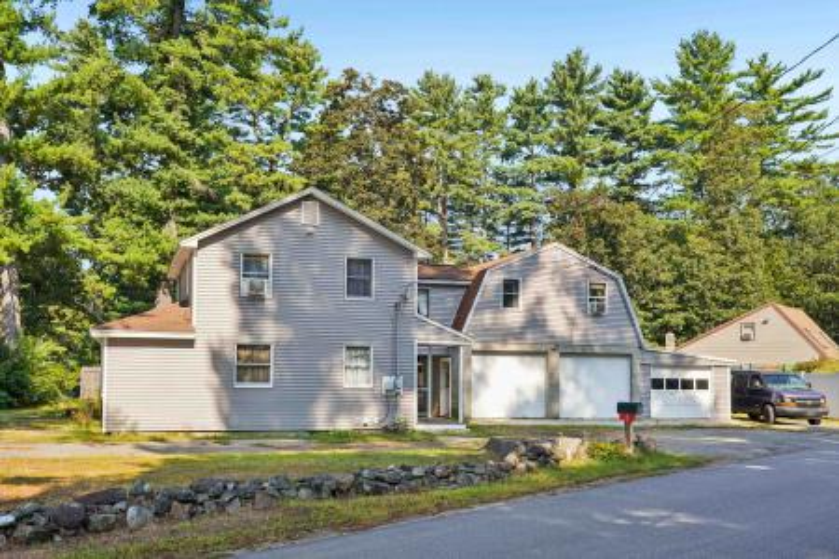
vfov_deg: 37.9
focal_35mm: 35
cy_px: 280
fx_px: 816
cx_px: 420
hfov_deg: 54.4
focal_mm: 35
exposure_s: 1/125
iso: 100
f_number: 8
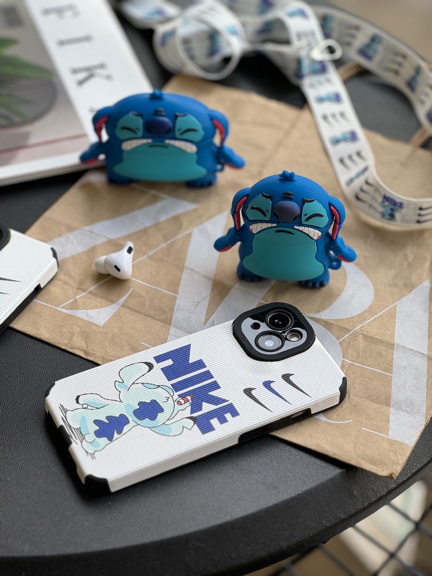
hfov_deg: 19.1
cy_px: 288
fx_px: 1281
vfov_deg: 25.3
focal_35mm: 77
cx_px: 216
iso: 40
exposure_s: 1/99
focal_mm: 9
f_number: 2.8
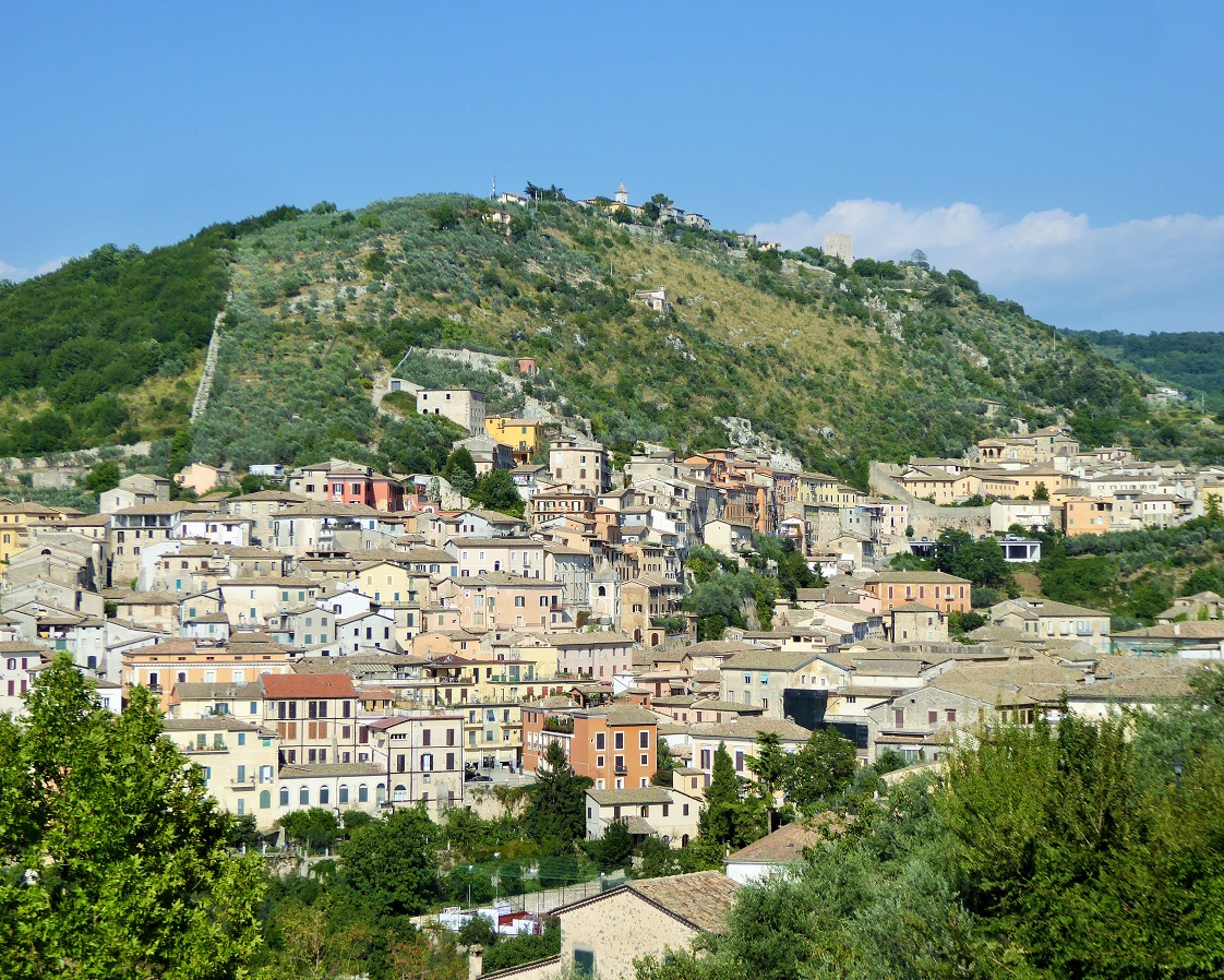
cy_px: 490
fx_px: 2609
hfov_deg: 26.4
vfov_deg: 21.3
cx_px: 579
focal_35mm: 72
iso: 100
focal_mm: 11.7
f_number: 4.4
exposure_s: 1/800
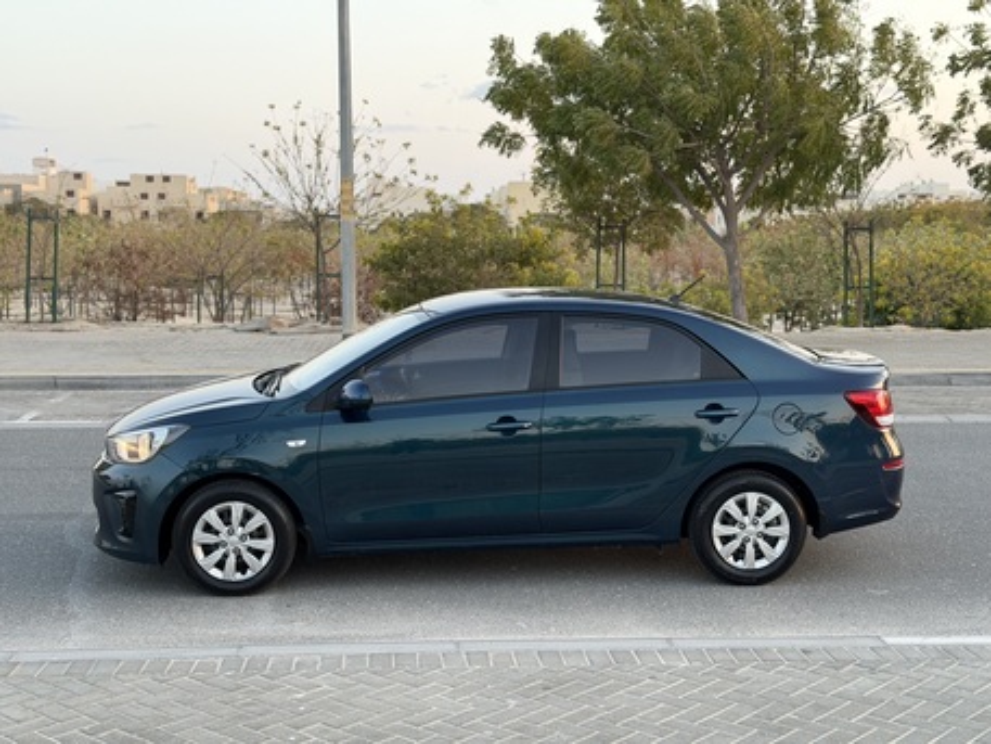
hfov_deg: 39.6
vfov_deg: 30.3
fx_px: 1375
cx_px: 496
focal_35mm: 48
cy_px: 372
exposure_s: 1/140
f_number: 1.78
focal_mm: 6.76
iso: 80
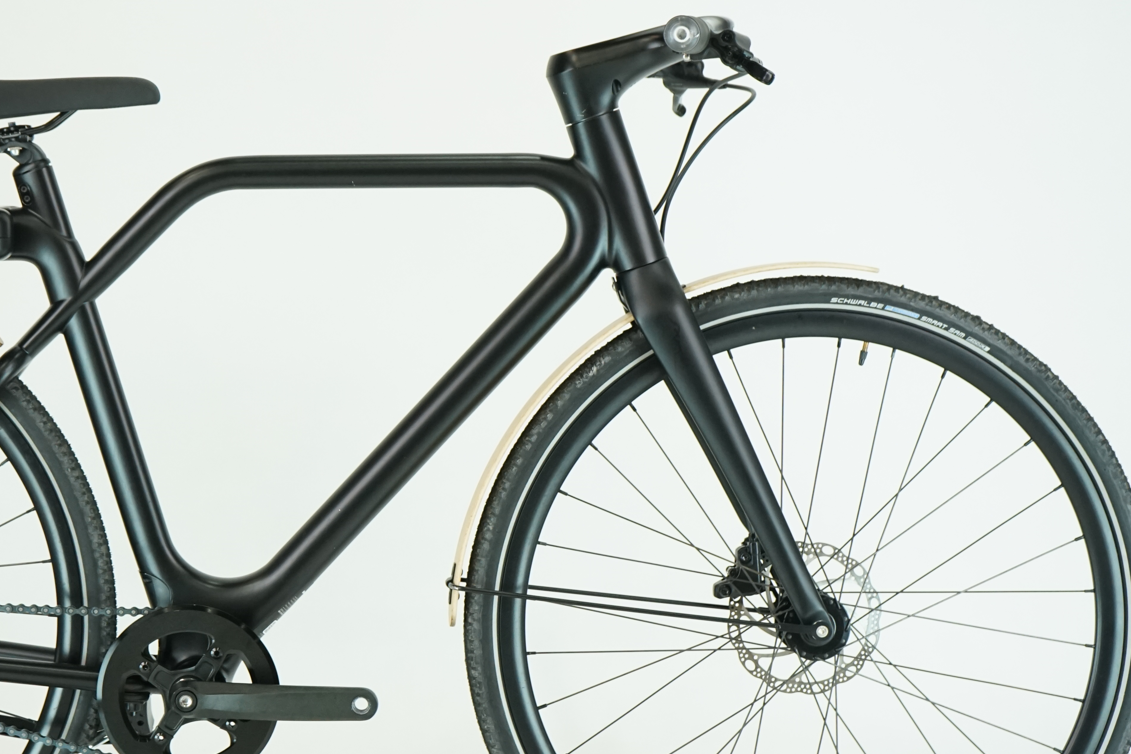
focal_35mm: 96
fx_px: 3016
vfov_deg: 14.2
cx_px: 301
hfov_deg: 21.1
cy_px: 432
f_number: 6.3
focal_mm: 61
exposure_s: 1/200
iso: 1600
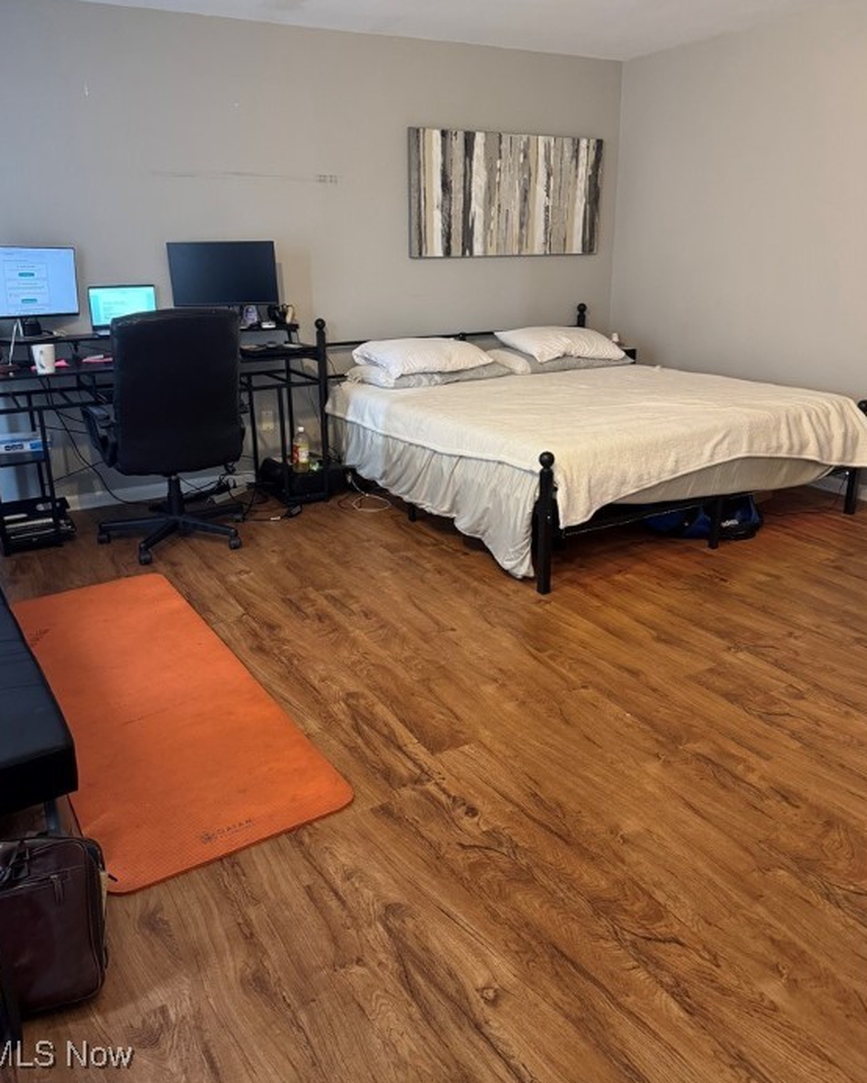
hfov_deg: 55.0
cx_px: 429
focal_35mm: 26
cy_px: 488
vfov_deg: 65.9
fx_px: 834
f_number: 1.78
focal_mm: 6.76
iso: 400
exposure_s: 1/60
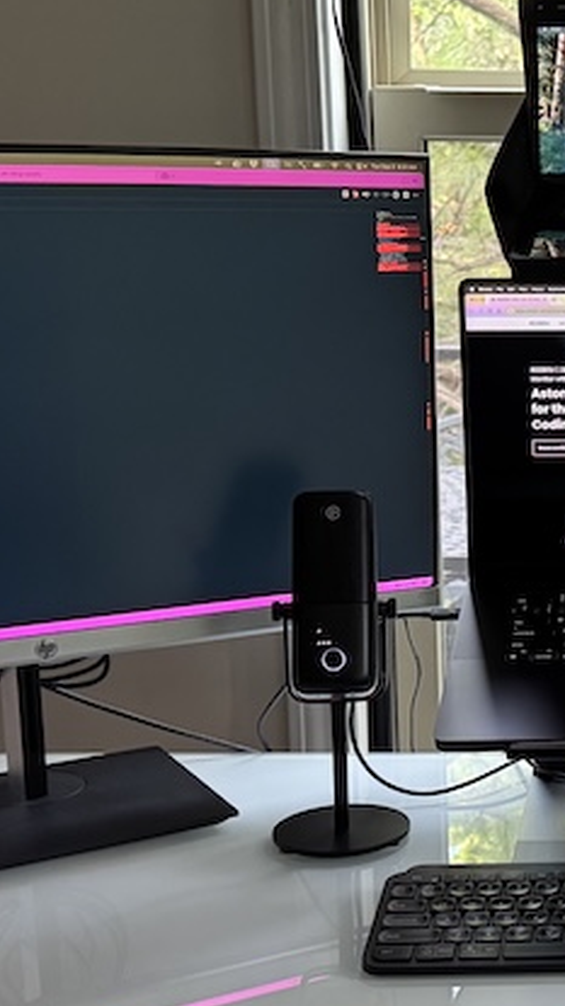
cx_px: 689
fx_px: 1680
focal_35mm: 63
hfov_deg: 18.1
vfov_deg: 33.3
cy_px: 541
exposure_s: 1/60
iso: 400
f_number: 1.78
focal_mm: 6.76
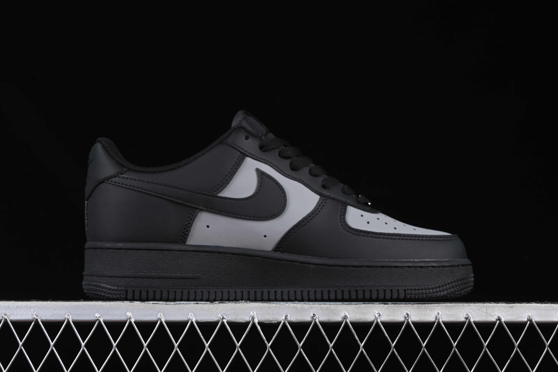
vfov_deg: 18.2
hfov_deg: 27.0
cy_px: 186
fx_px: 1162
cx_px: 279
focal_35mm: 75
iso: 160
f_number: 6.3
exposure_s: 1/60
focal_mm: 50
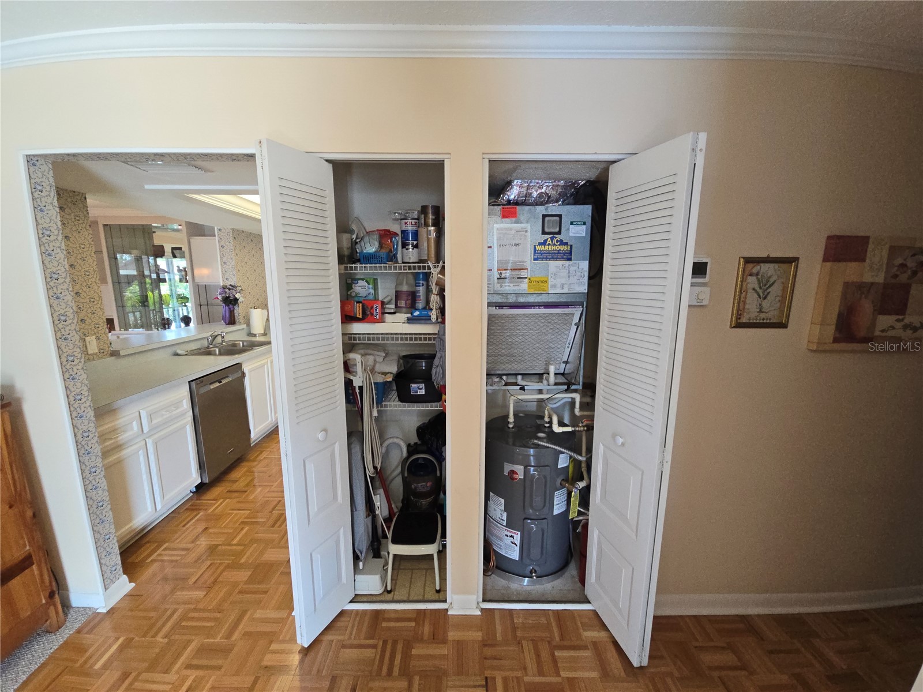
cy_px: 346
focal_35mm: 13
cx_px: 462
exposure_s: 1/60
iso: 160
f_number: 2.2
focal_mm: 2.2
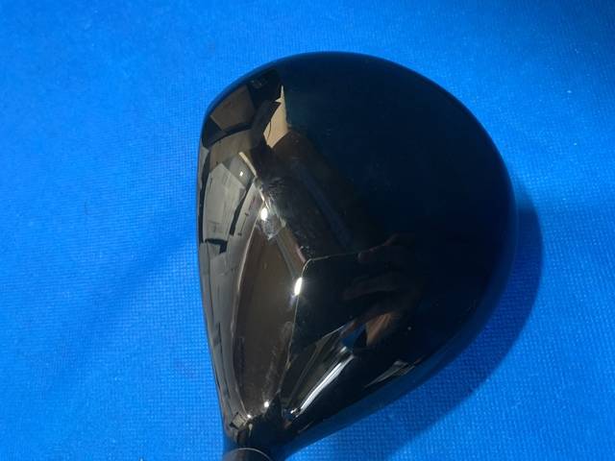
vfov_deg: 53.1
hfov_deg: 67.3
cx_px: 308
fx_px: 462
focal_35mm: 26
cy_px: 230
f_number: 1.8
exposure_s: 1/60
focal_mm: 4.25
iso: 320
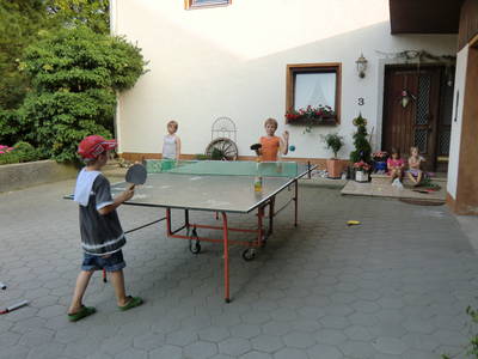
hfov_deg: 61.7
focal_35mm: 29
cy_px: 180
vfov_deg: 48.2
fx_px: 400
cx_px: 239
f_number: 3.5
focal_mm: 5.2
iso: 64
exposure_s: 1/80
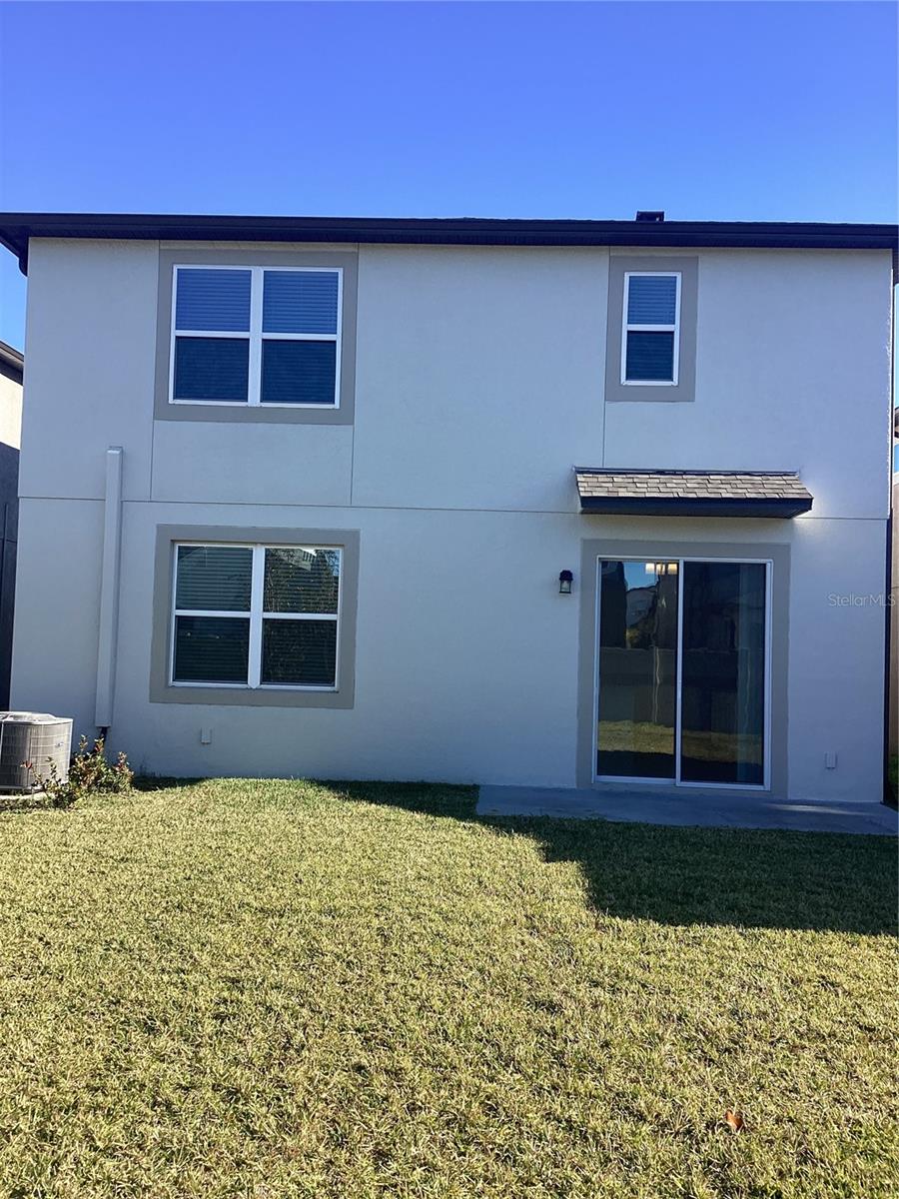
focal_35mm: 31
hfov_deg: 45.4
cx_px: 450
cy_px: 600
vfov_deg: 58.4
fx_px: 1073
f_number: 2.4
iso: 25
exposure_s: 1/582
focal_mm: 3.3
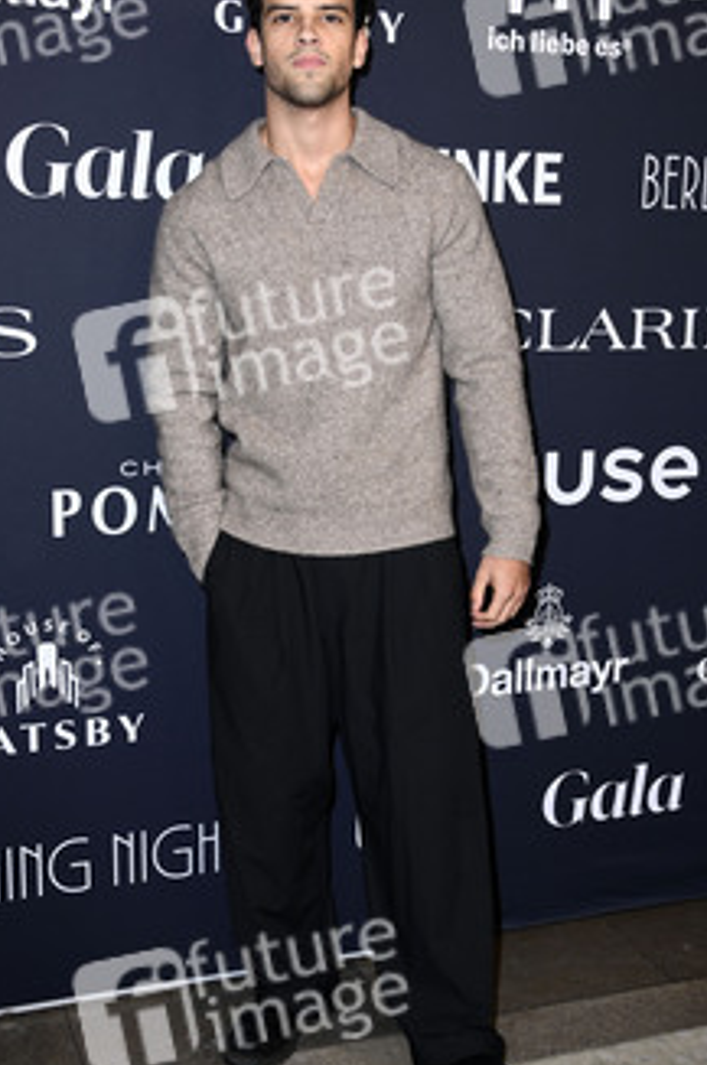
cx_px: 336
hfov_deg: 27.4
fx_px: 1448
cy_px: 508
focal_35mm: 49
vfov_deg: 40.4
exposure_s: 1/250
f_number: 5.6
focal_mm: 40
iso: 500
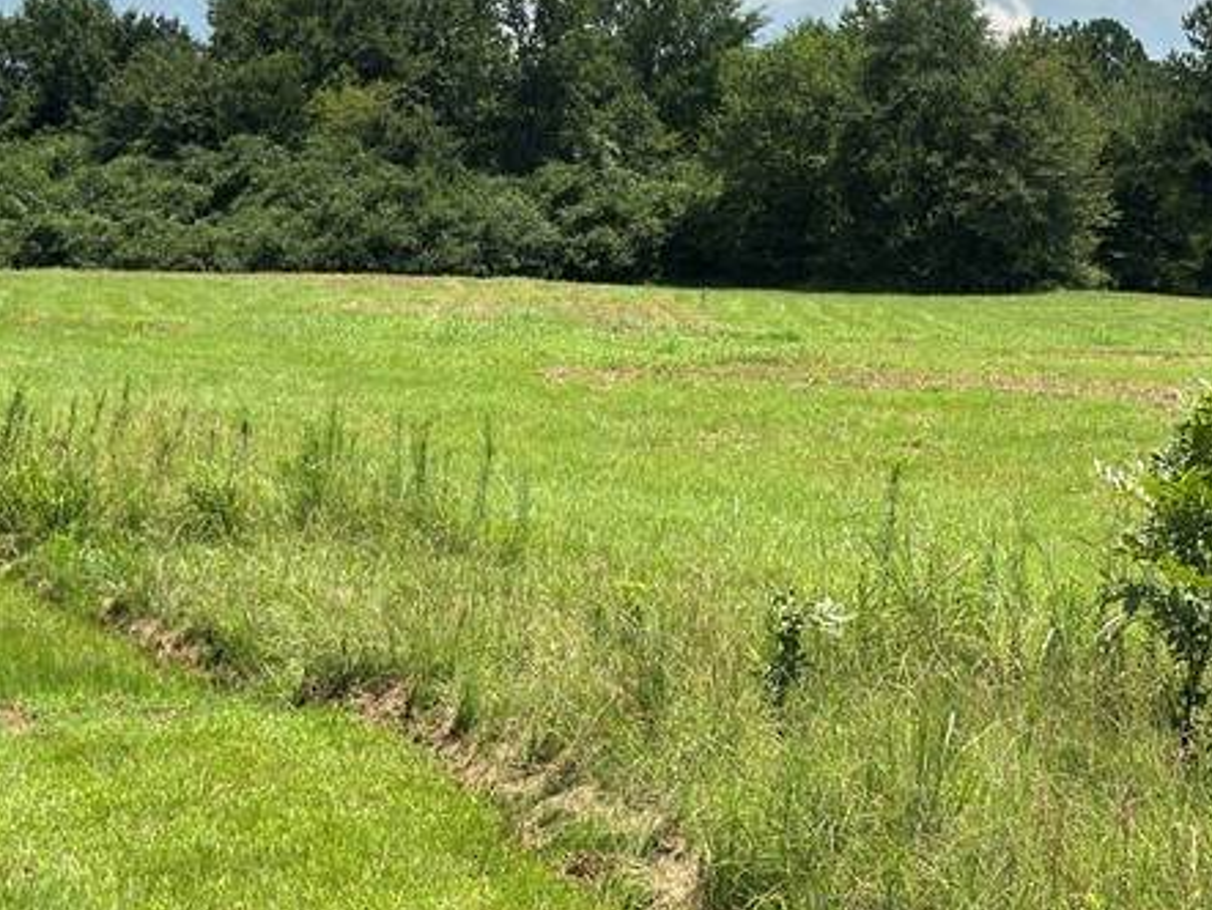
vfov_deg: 18.2
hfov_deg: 23.7
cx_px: 1004
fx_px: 2838
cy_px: 280
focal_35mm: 81
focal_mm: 6.76
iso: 100
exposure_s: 1/7092
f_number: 1.78
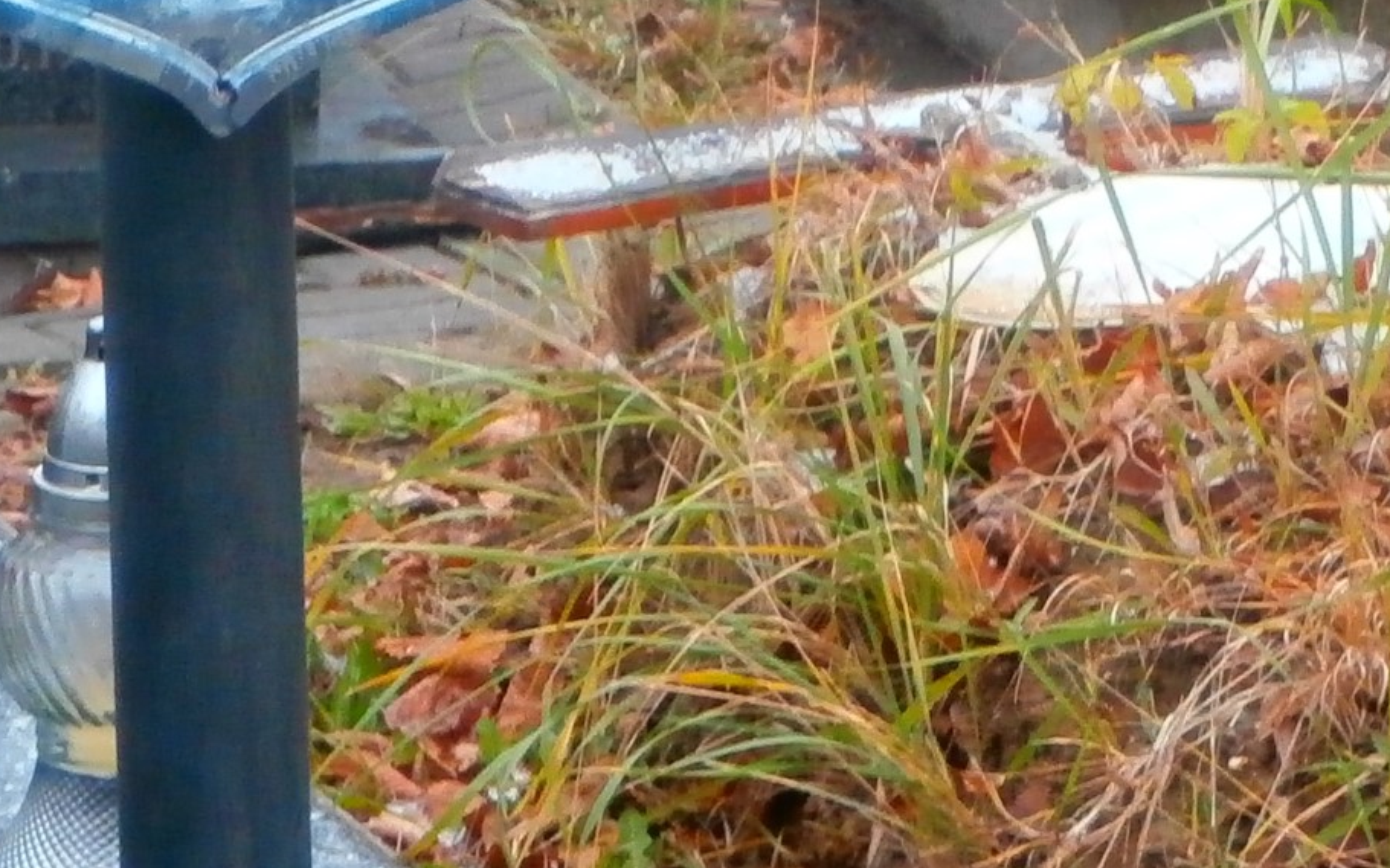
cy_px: 264
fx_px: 8976
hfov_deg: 8.8
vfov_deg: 5.5
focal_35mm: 237
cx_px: 188
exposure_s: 1/60
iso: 200
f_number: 4.7
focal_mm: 12.1
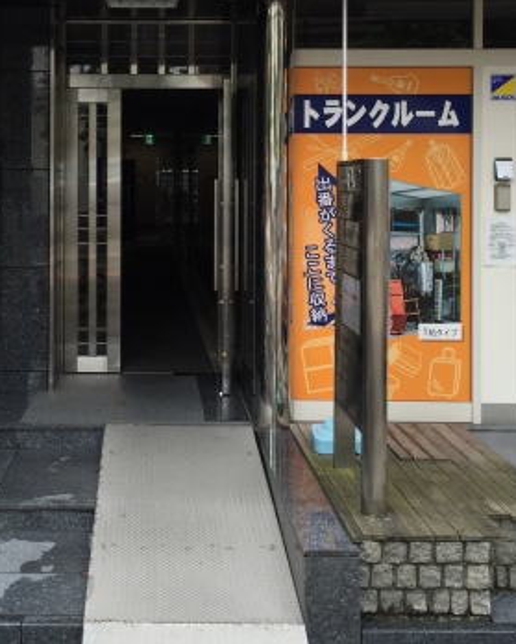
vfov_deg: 35.4
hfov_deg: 28.8
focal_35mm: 52
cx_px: 141
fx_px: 991
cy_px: 187
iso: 32
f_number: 2.2
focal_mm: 4.15
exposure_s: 1/842
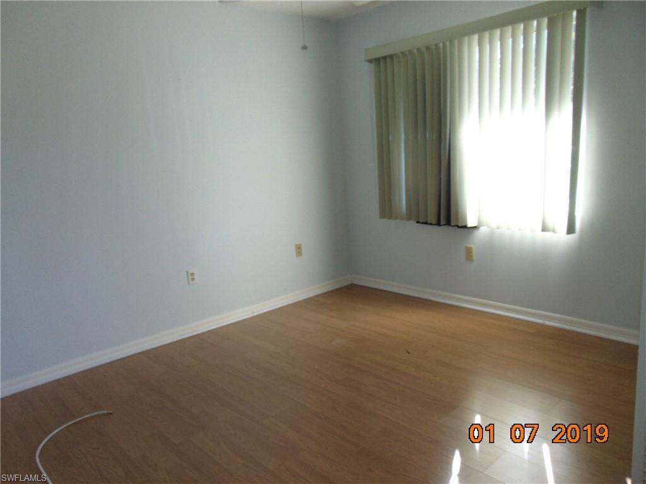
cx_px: 323
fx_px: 467
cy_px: 242
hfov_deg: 69.4
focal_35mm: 25
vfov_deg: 54.9
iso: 100
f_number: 3
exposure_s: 1/30
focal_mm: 4.5
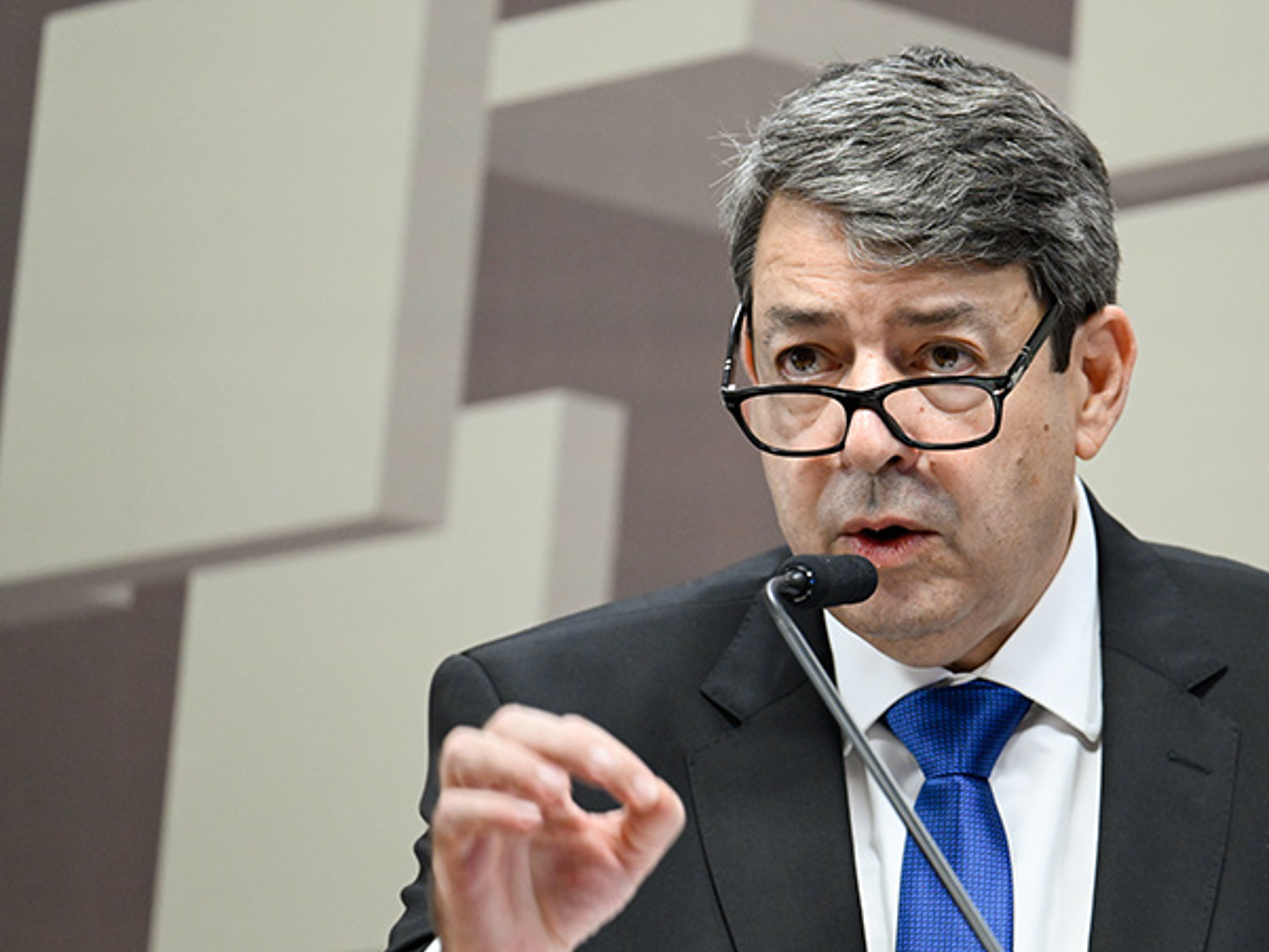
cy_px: 587
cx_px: 861
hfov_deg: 3.6
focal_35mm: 549
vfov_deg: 2.7
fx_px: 20130
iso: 4000
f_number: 4.5
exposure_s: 1/160
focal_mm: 400
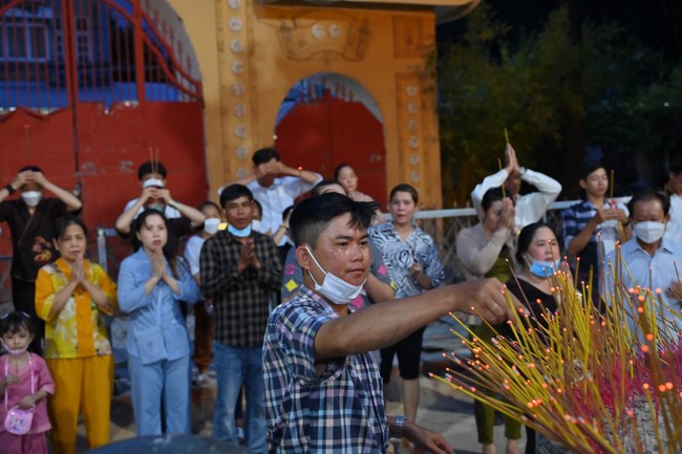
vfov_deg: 27.0
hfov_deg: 39.6
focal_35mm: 50
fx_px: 947
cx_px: 341
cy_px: 227
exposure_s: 1/60
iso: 2000
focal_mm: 50
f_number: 5
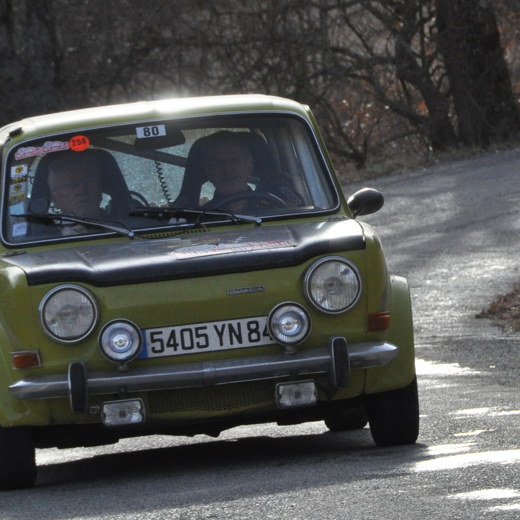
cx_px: 217
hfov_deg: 4.6
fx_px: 6526
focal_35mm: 384
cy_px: 260
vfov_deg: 4.6
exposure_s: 1/1000
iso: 800
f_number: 13
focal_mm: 200
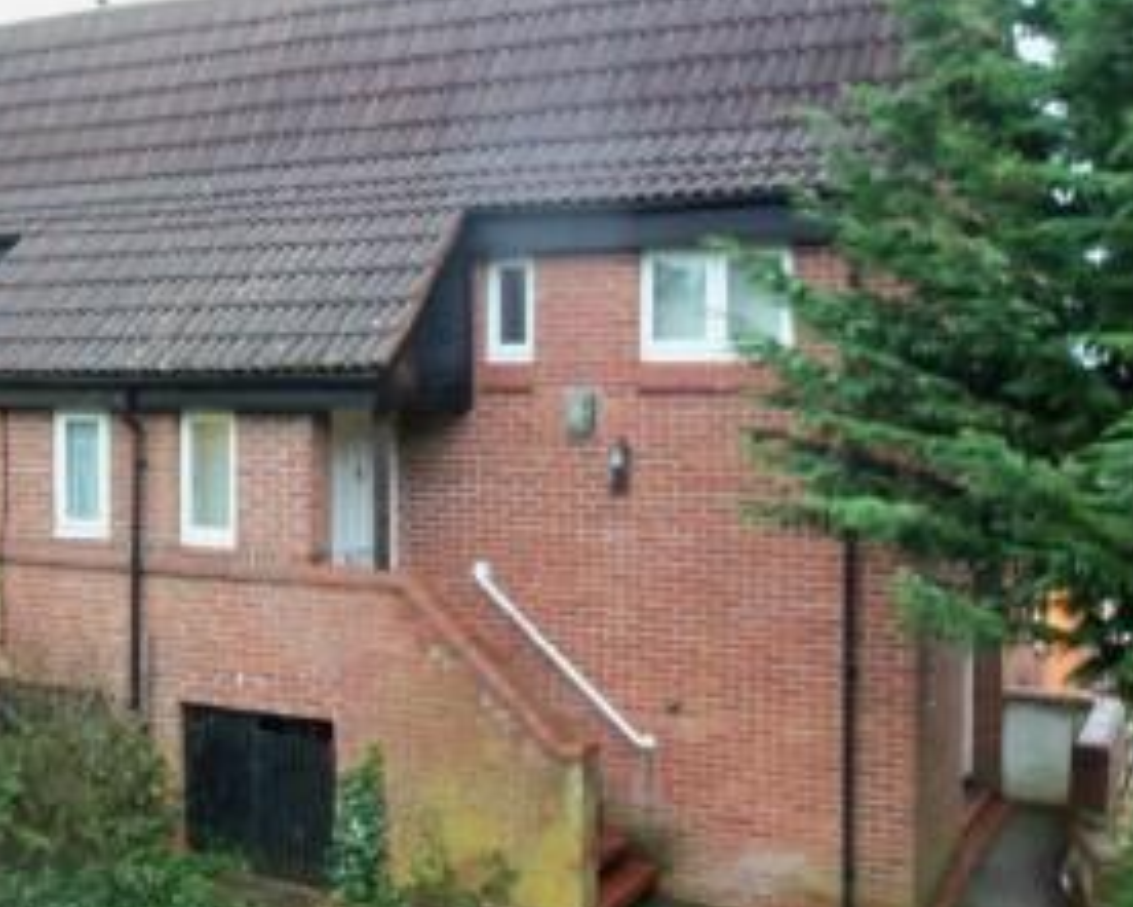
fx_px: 1375
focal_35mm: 41
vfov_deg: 36.5
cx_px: 640
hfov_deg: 44.7
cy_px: 435
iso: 320
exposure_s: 1/30
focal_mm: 5.2
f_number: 3.4
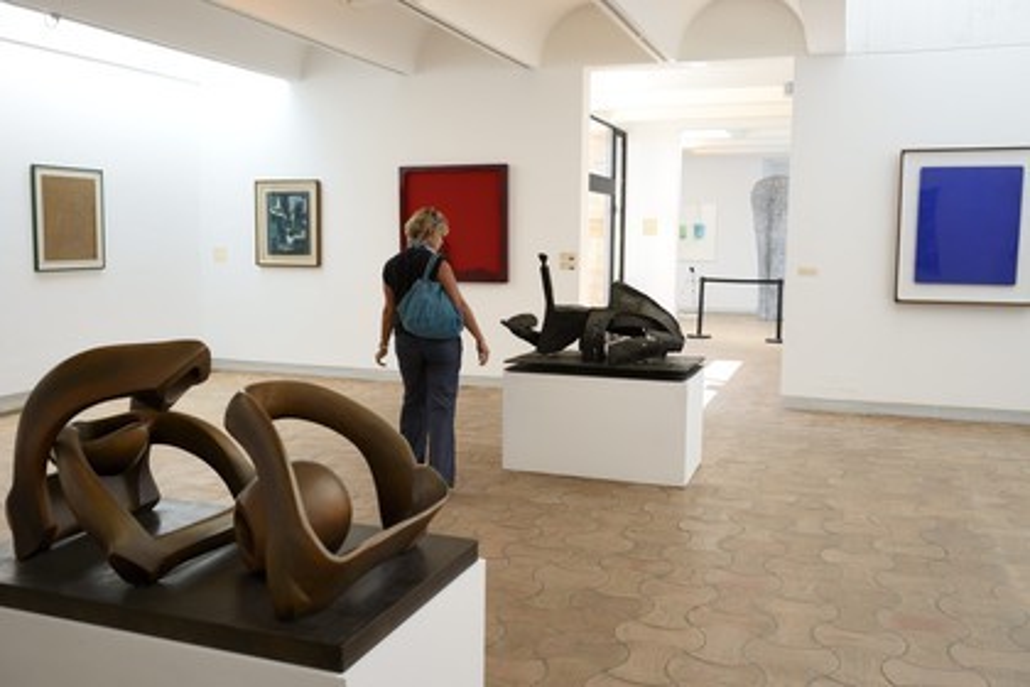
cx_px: 515
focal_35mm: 32
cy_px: 344
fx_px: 915
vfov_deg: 41.1
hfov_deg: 58.7
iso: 200
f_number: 4.5
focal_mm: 32
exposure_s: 1/125
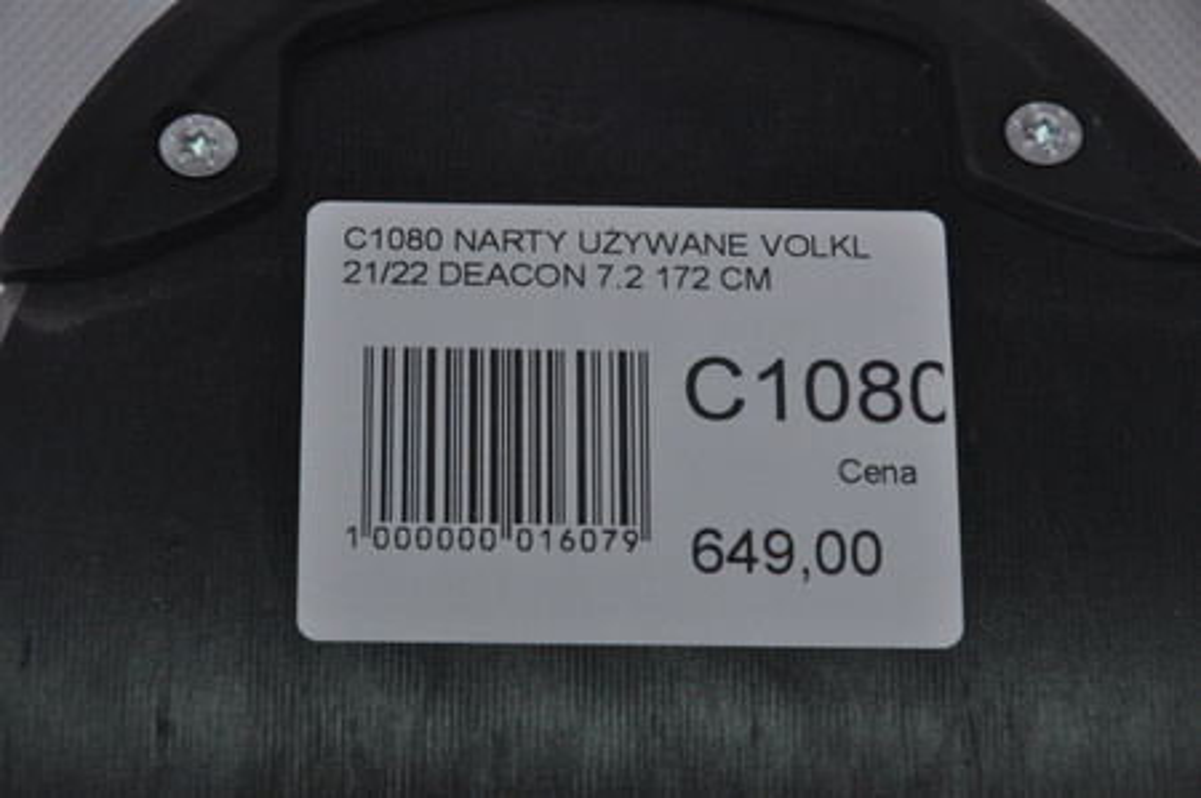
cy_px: 399
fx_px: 5249
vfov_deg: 8.7
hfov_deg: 13.1
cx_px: 600
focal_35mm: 158
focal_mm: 105
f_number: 9.5
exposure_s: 1/125
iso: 3200
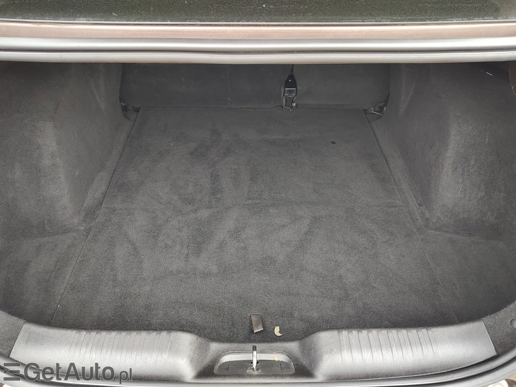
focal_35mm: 23
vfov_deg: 58.9
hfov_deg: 73.9
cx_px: 258
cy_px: 194
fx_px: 343
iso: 258
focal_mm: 5.56
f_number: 1.8
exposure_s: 1/100
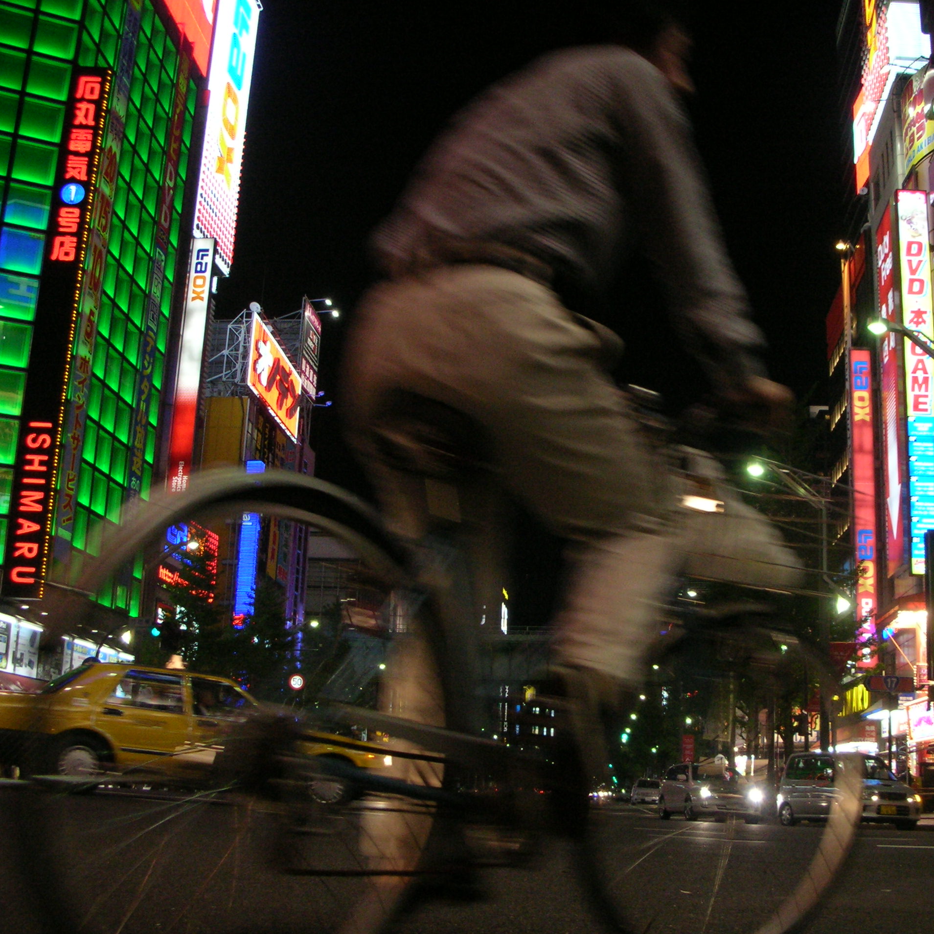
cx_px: 564
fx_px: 1282
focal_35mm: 42
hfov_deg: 39.8
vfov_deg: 40.0
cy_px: 459
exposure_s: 1/30
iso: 179
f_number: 3
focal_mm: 5.8
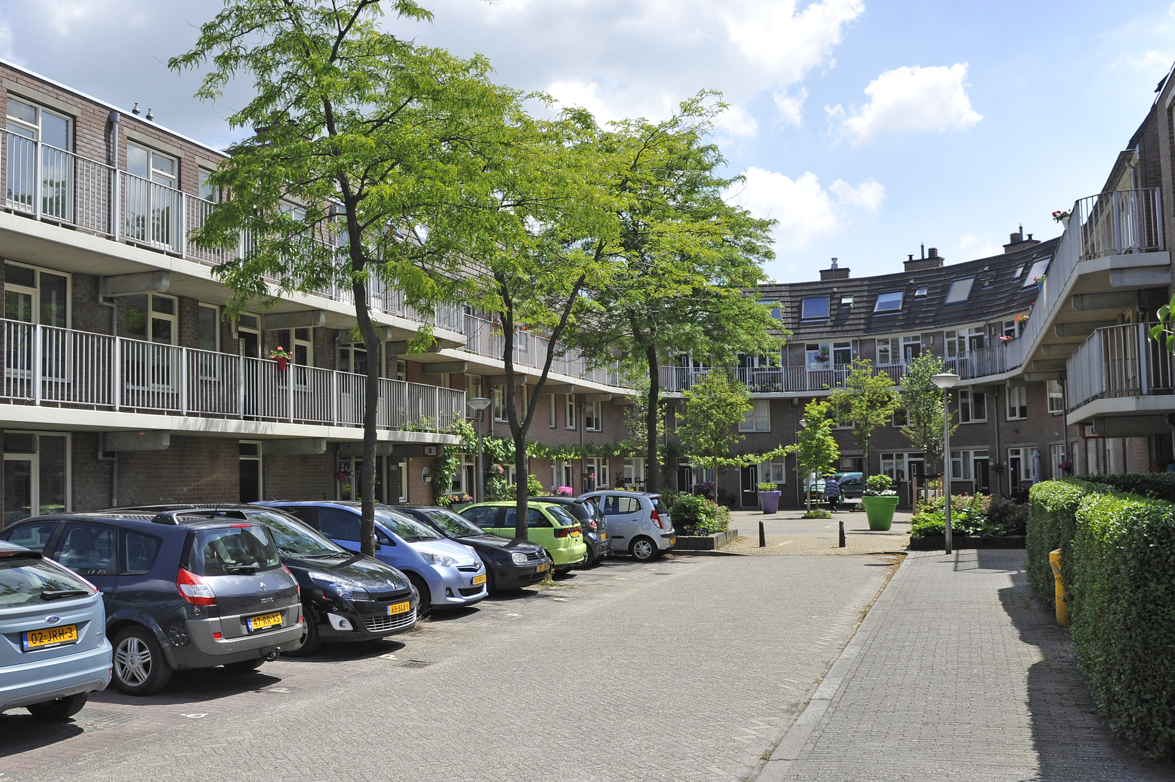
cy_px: 417
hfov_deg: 55.5
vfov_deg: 38.8
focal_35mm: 34
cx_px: 477
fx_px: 1109
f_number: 8
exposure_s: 1/640
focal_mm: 24
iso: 400
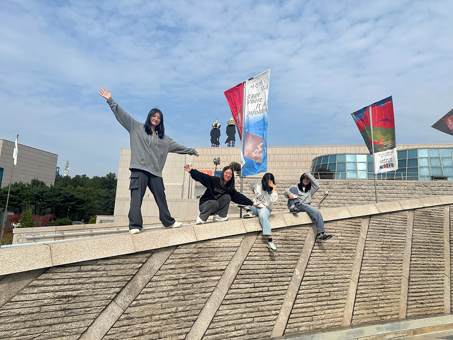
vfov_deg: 56.8
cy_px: 170
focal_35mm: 24
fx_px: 314
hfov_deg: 71.6
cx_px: 226
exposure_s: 1/7576
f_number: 1.78
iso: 80
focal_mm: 6.86
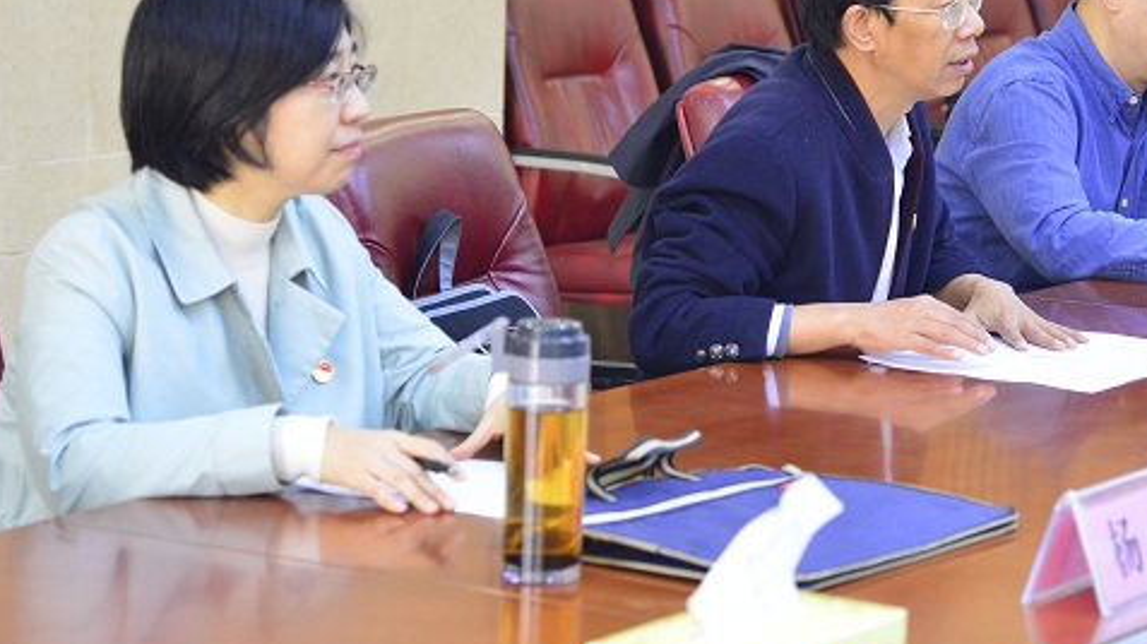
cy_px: 129
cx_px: 801
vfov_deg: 9.8
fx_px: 3740
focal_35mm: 123
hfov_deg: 17.4
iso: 3200
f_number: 4.5
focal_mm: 70
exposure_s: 1/80
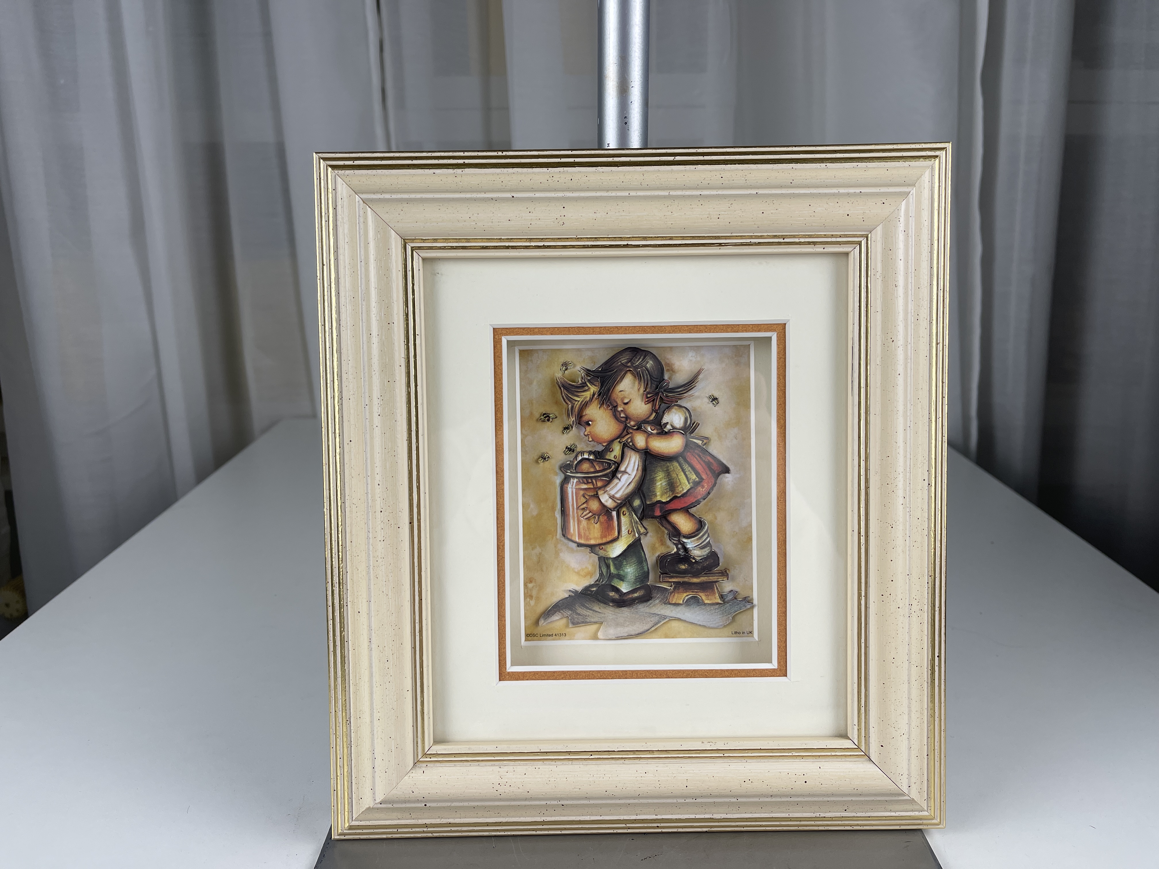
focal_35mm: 25
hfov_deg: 69.4
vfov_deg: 54.9
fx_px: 837
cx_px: 580
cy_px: 434
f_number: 1.6
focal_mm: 5.1
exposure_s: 1/207
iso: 32
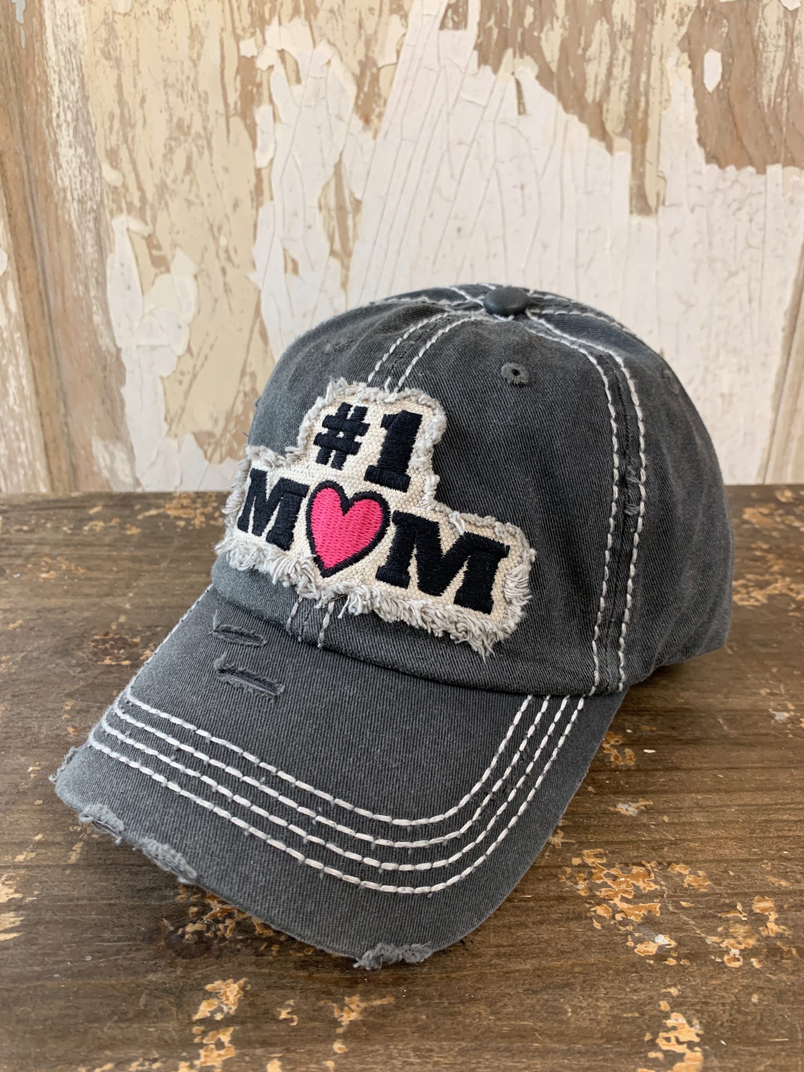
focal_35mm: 26
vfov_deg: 67.3
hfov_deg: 53.1
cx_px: 402
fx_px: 805
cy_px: 536
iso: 125
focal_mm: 4.25
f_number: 1.8
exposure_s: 1/60
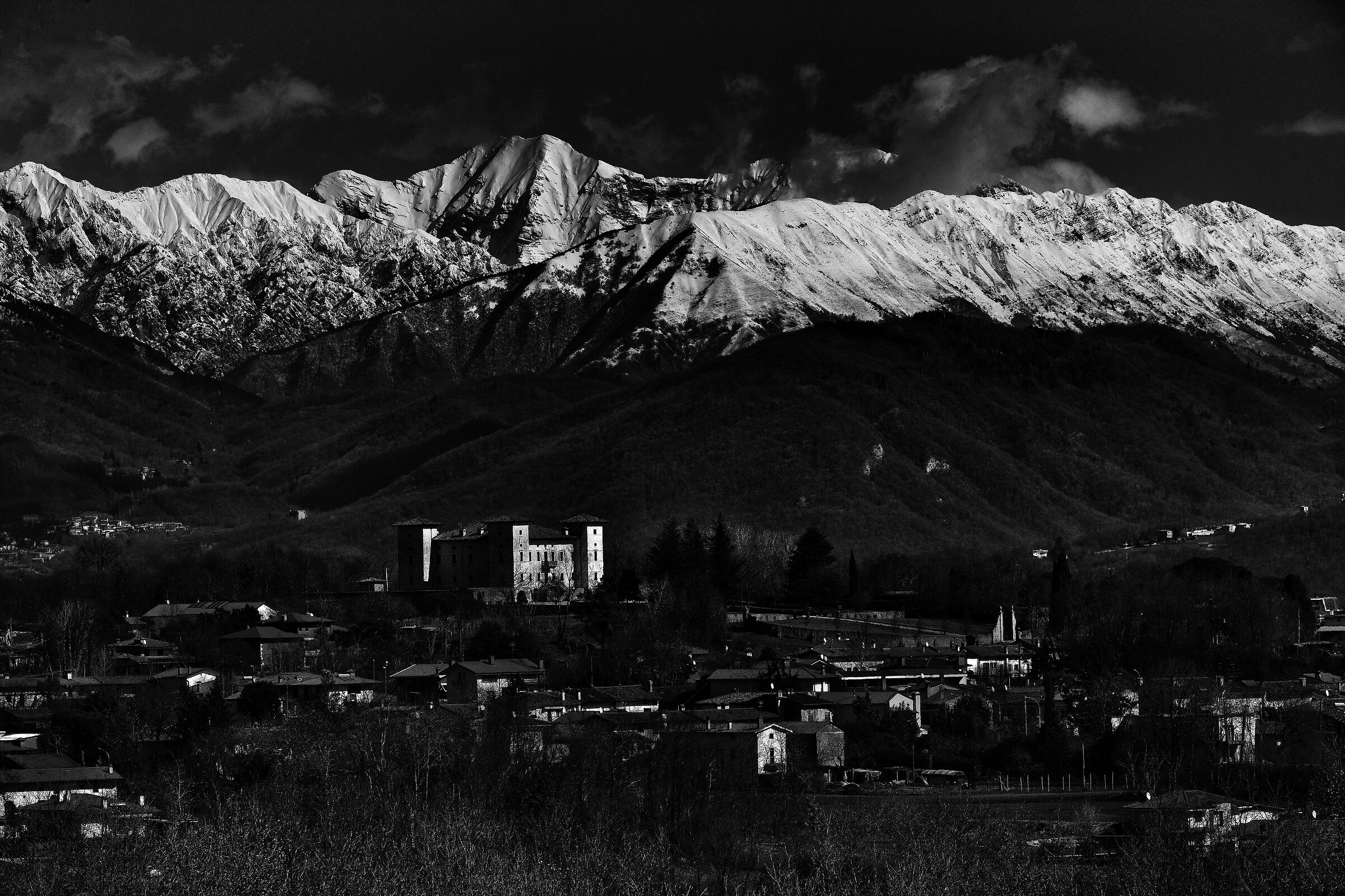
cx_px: 672
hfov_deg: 10.2
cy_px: 448
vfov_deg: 6.8
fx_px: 7546
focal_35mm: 202
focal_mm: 134.5
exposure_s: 1/1100
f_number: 9
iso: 200
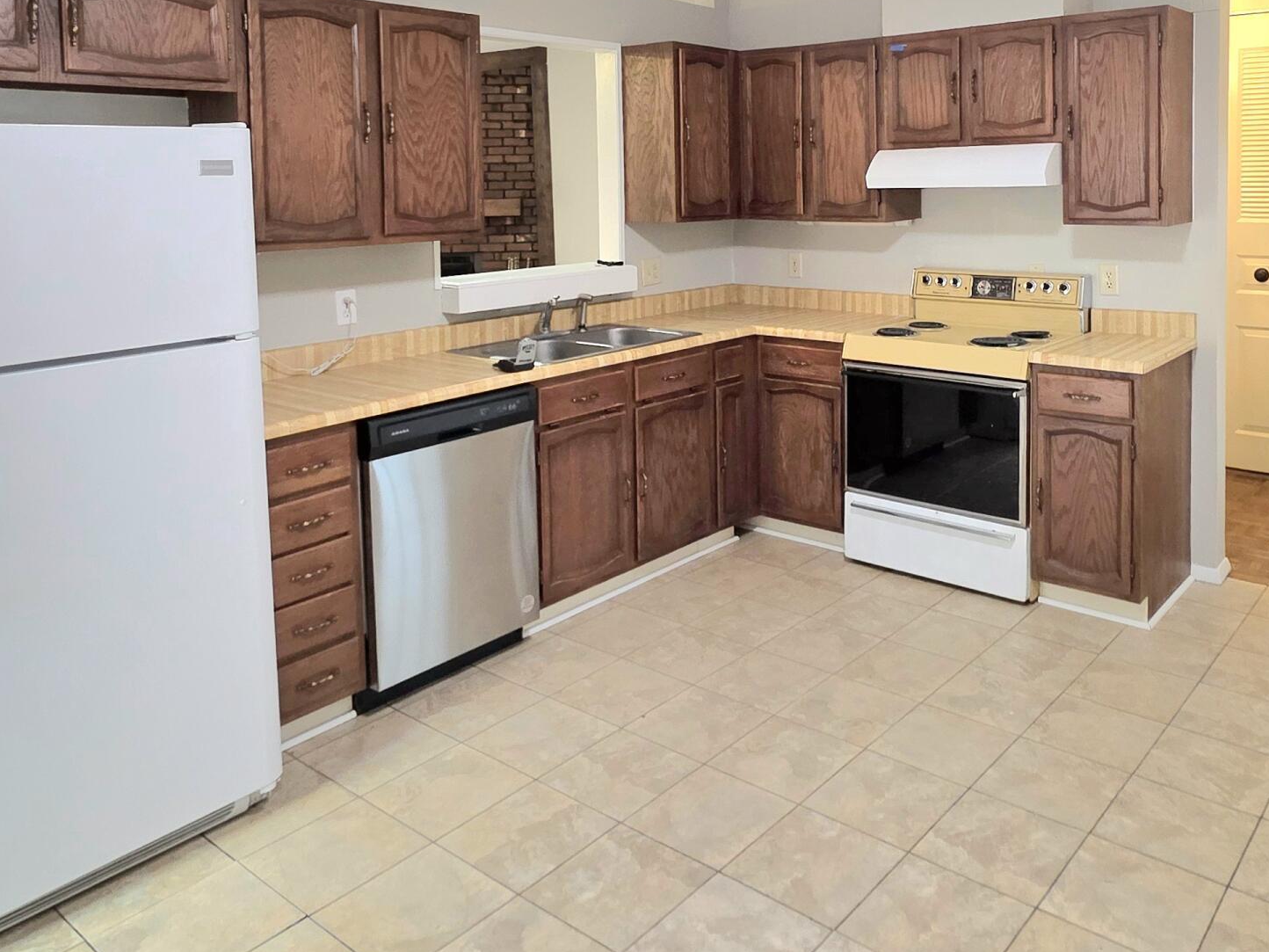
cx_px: 769
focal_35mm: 27
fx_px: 990
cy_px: 249
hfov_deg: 64.6
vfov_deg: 49.5
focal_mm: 2.2
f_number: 1.9
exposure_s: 1/60.2
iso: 200
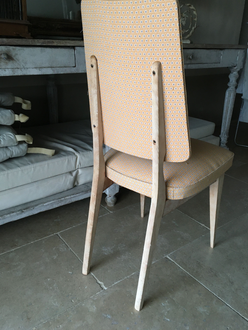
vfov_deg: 58.3
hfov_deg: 45.4
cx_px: 130
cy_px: 157
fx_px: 296
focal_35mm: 31
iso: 125
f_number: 2.2
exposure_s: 1/33
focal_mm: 4.15
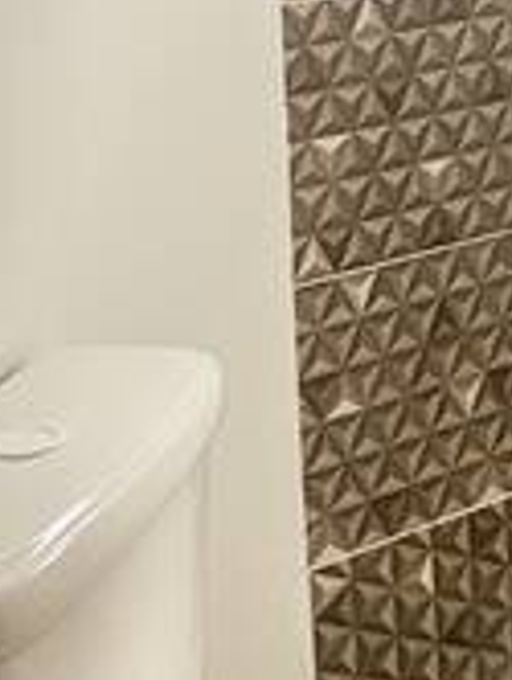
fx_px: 1790
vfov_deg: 19.4
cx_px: 610
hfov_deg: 15.7
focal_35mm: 91
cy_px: -266
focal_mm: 2.22
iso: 40
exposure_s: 1/433
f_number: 2.2
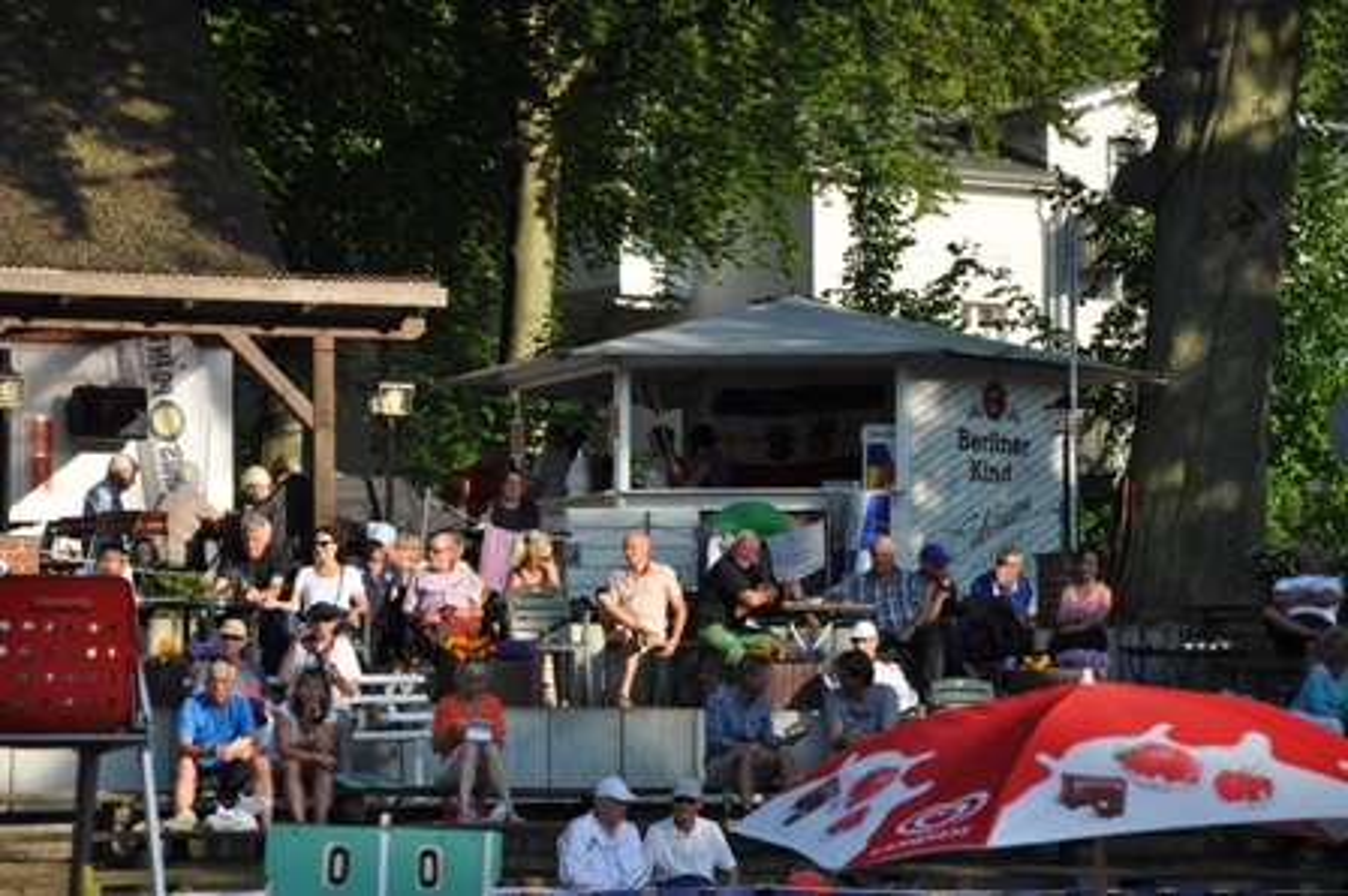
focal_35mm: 158
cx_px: 674
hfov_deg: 13.0
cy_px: 448
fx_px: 5893
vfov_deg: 8.7
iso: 200
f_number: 9
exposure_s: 1/320
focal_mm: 105
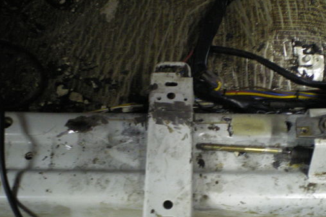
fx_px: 453
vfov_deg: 26.9
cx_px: 185
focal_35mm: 50
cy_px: 138
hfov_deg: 39.5
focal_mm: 6.3
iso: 400
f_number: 3.1
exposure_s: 1/6
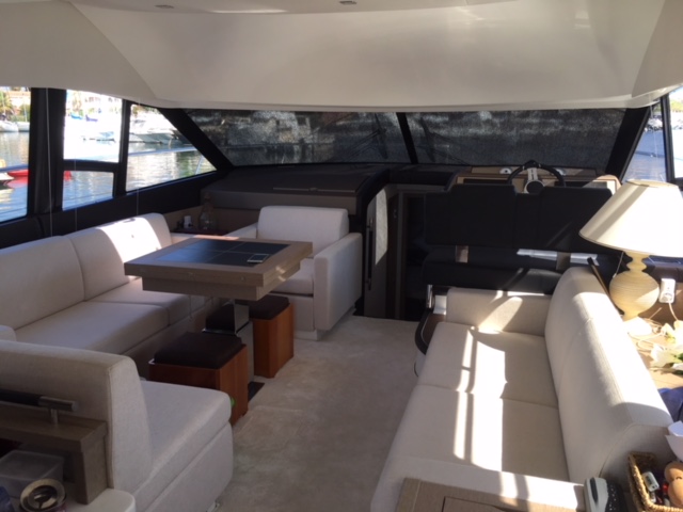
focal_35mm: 29
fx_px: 572
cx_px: 342
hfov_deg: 61.7
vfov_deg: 48.2
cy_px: 256
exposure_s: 1/158
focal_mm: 4.15
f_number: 2.2
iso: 25
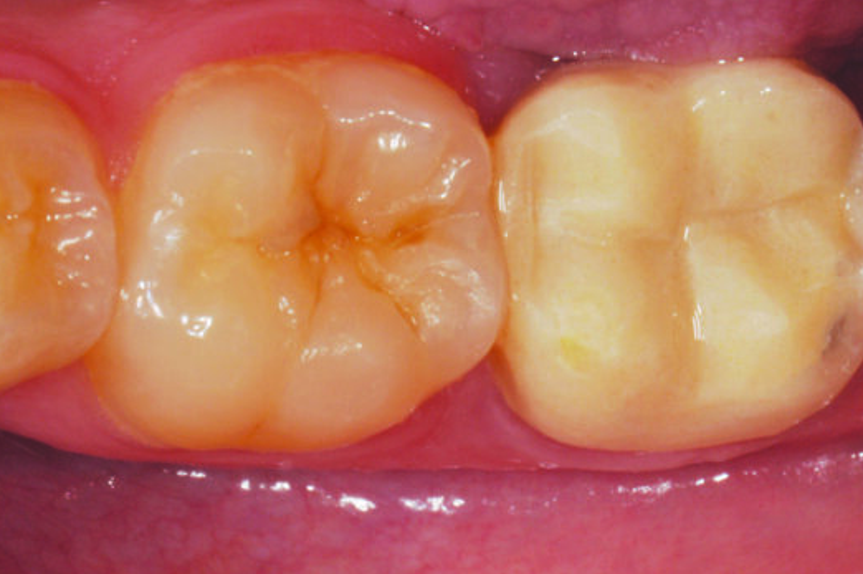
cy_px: 270
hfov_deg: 7.6
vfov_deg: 5.0
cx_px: 383
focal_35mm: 273
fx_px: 6535
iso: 200
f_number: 45
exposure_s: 1/60
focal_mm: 105
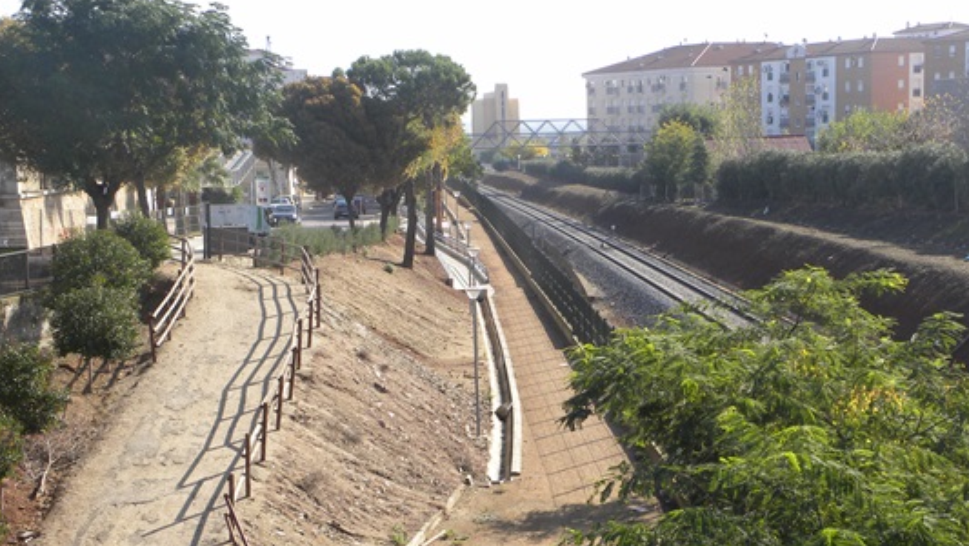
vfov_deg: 17.7
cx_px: 567
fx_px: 1747
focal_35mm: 68
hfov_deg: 30.9
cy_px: 384
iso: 64
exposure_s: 1/227
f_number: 5
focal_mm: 9.2
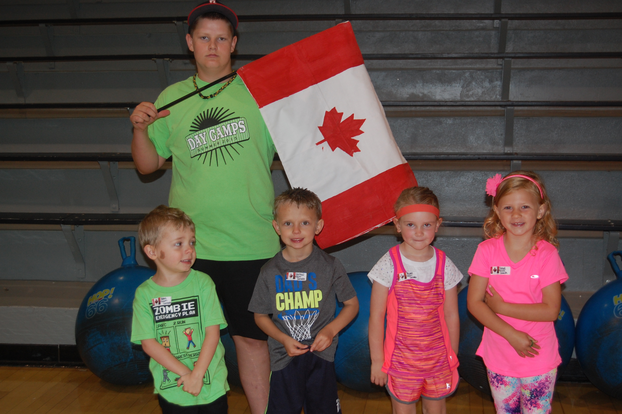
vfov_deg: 23.7
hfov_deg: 35.1
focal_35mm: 57
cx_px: 311
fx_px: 984
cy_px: 207
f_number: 5
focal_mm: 38
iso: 400
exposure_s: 1/60
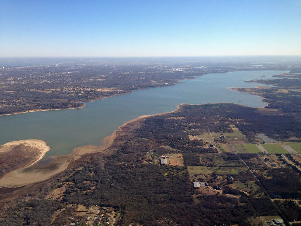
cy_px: 113
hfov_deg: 55.3
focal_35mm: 33
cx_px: 150
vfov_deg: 43.0
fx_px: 287
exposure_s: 1/1323
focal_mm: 4.12
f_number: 2.4
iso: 50
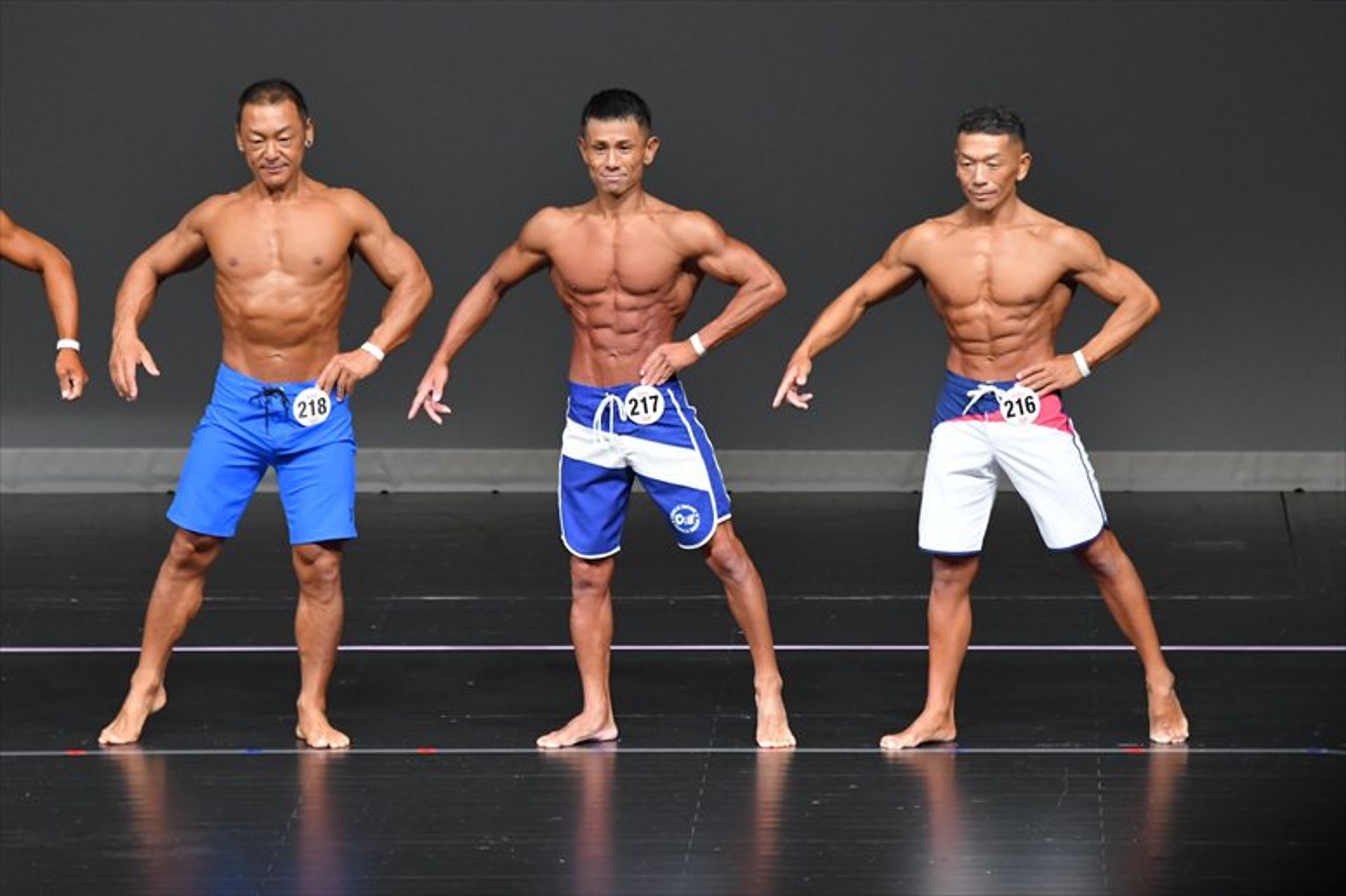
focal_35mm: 300
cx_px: 673
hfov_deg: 6.9
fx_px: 11211
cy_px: 448
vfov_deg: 4.6
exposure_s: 1/400
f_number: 5.6
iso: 4000
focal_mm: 200
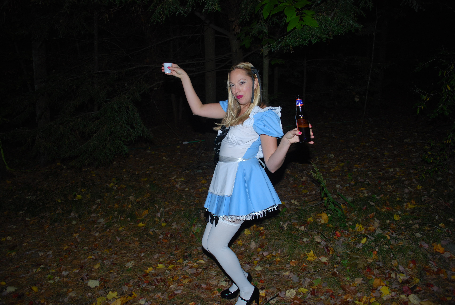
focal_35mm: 27
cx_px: 228
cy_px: 152
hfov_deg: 67.3
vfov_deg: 48.0
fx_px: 342
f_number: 4
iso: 200
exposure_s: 1/60
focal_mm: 18
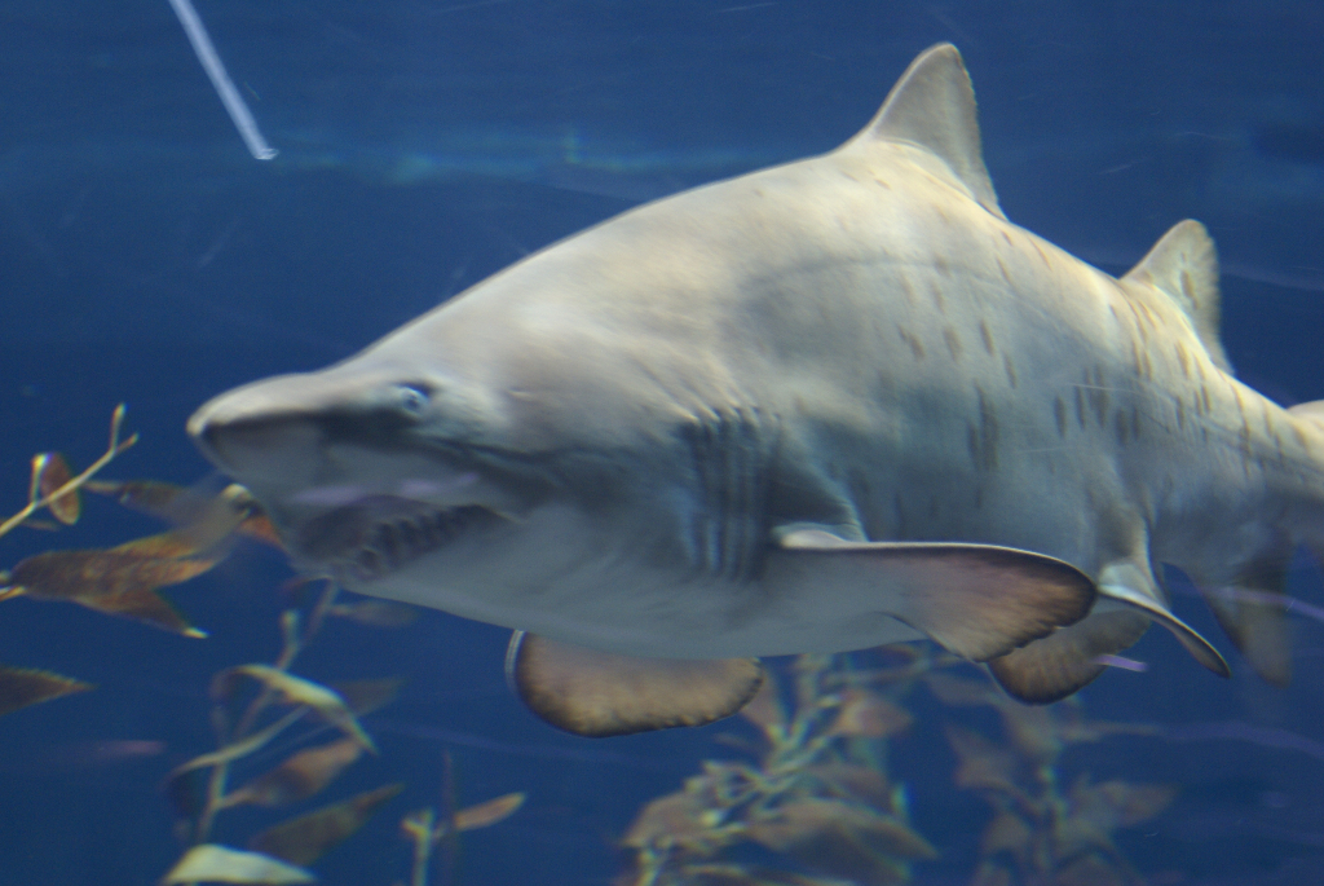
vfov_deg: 13.1
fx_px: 3865
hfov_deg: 19.4
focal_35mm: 105
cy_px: 443
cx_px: 662
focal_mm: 70
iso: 400
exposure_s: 1/5
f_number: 4
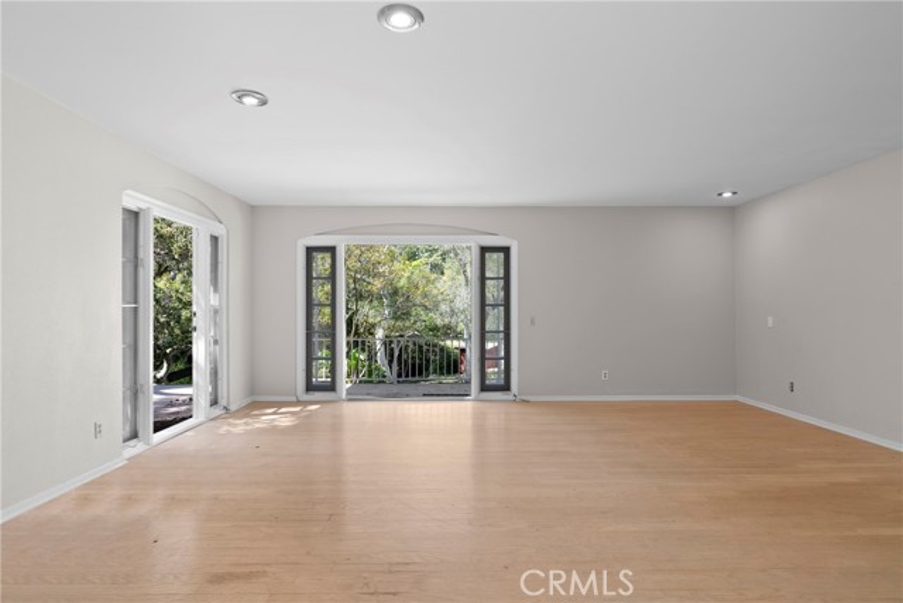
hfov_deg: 84.0
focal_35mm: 20
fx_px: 502
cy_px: 302
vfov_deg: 62.0
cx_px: 452
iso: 250
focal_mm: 20
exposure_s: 1/3
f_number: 8
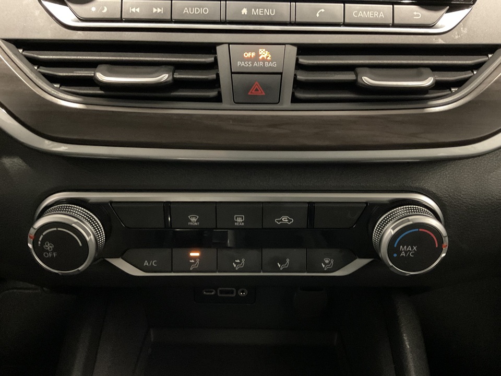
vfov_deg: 48.2
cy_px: 188
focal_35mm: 29
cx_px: 250
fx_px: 420
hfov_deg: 61.7
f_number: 1.8
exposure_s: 1/17
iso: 640
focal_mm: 3
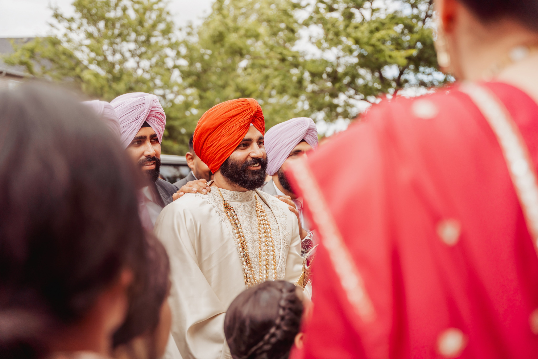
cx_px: 269
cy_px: 180
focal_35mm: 46
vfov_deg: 28.9
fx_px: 695
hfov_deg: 42.3
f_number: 2.8
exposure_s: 1/2000
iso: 100
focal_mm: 46.5
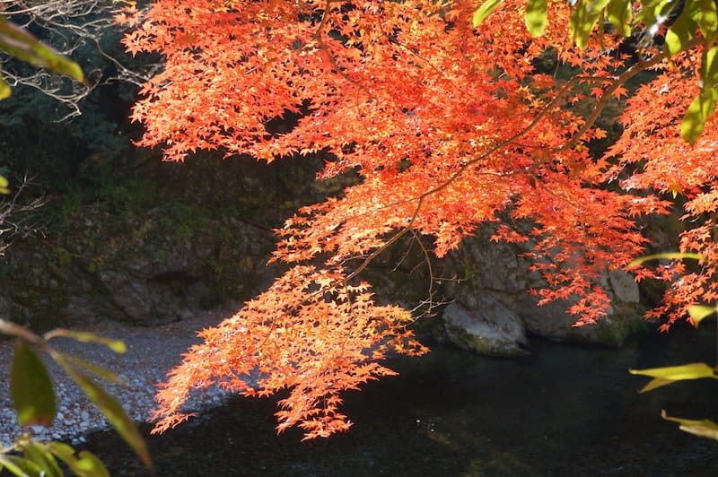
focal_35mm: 58
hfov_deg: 34.2
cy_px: 238
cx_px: 359
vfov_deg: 23.1
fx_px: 1166
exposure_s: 1/80
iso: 100
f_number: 6.3
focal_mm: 39
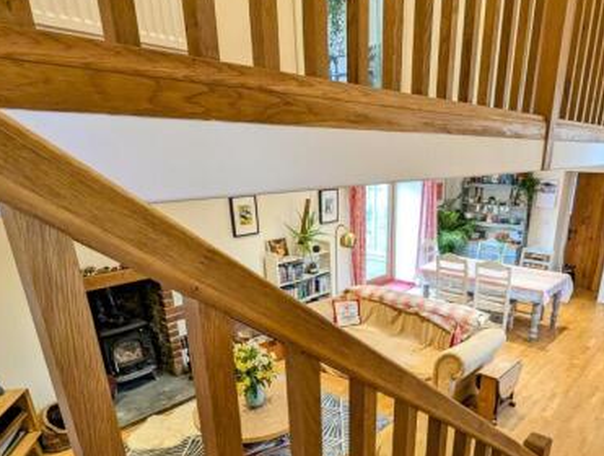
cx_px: 374
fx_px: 437
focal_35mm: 25
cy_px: 333
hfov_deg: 68.3
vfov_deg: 53.0
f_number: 2.2
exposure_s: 1/50
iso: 402
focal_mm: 2.35
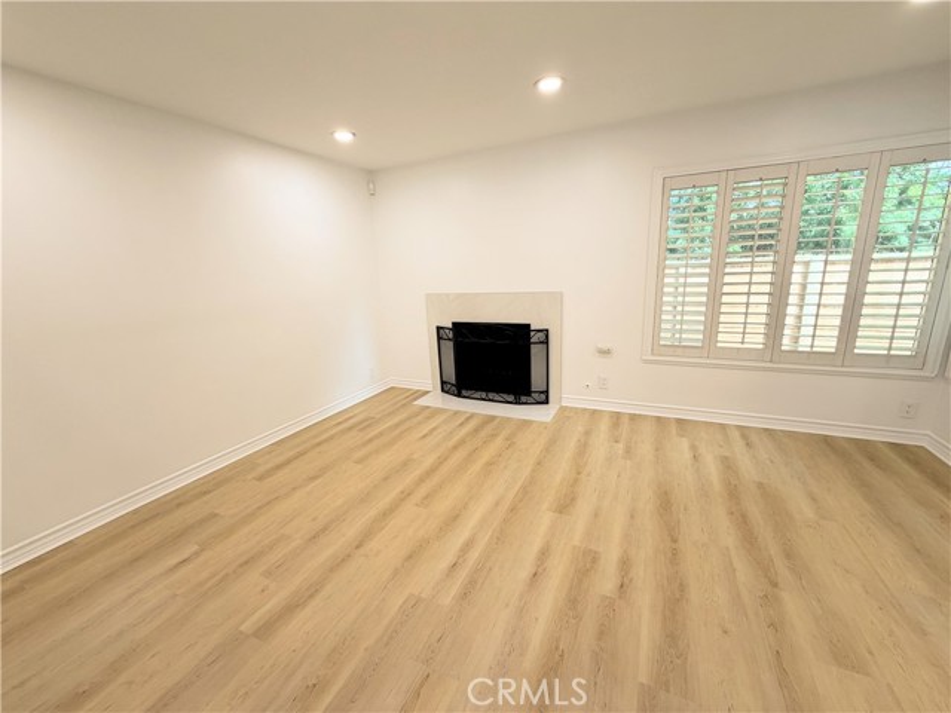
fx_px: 385
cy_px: 356
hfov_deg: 102.1
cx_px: 476
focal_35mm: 14
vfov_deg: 85.7
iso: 100
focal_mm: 2.22
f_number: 2.2
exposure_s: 1/120
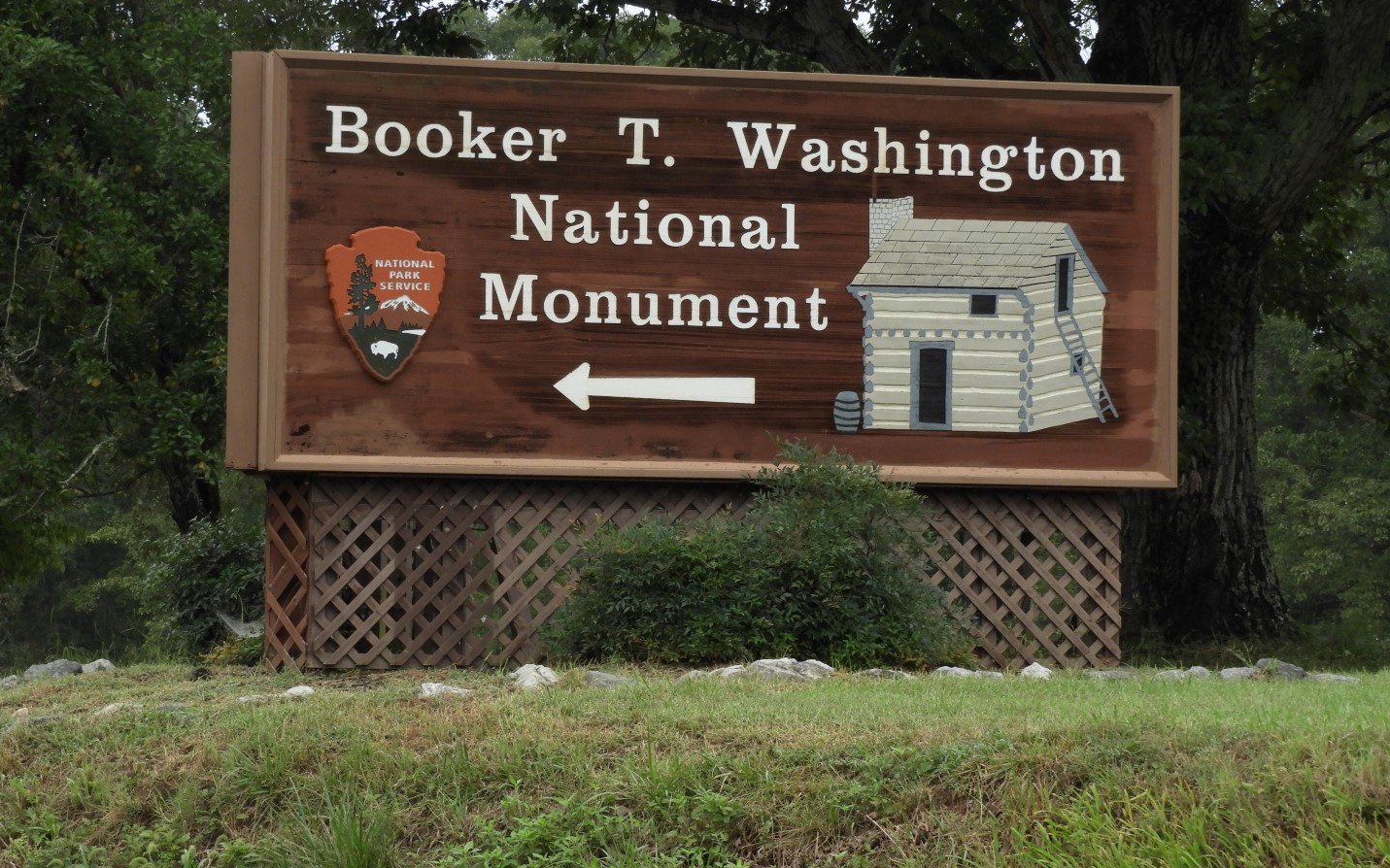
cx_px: 698
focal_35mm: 160
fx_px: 6060
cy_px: 390
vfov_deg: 8.2
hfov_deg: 13.1
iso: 250
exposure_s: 1/250
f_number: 5.2
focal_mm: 26.9
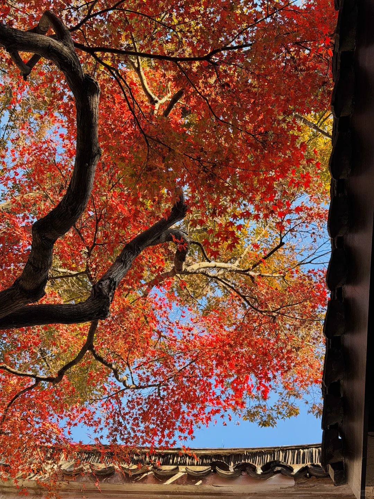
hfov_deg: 30.3
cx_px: 187
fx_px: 691
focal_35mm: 48
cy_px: 250
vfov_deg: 39.7
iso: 64
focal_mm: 6.76
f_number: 1.78
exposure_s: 1/1027
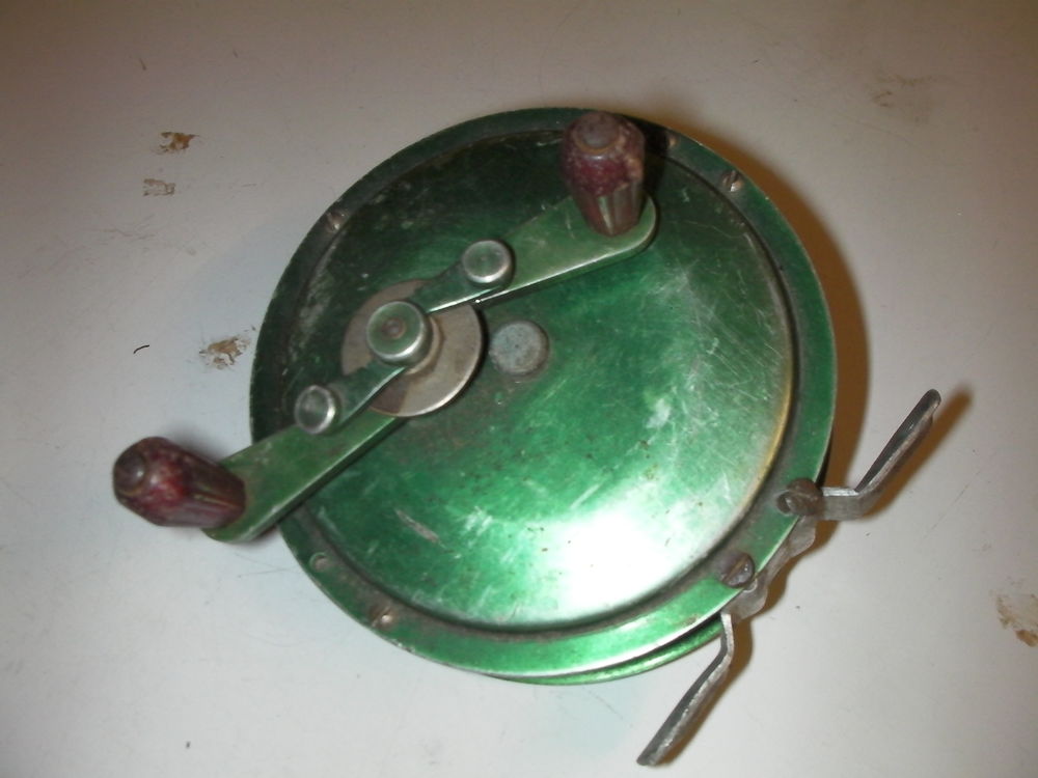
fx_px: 1139
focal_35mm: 38
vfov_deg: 37.7
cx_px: 519
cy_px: 389
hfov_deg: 49.0
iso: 200
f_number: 5.6
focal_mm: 6.3
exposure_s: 1/30
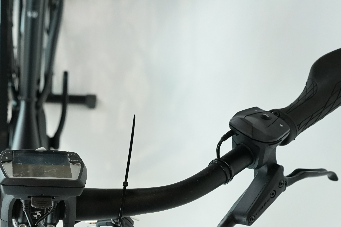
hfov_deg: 28.4
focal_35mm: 68
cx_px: 30
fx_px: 644
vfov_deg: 19.3
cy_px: 240
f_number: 5.6
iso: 1600
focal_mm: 31
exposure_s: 1/200
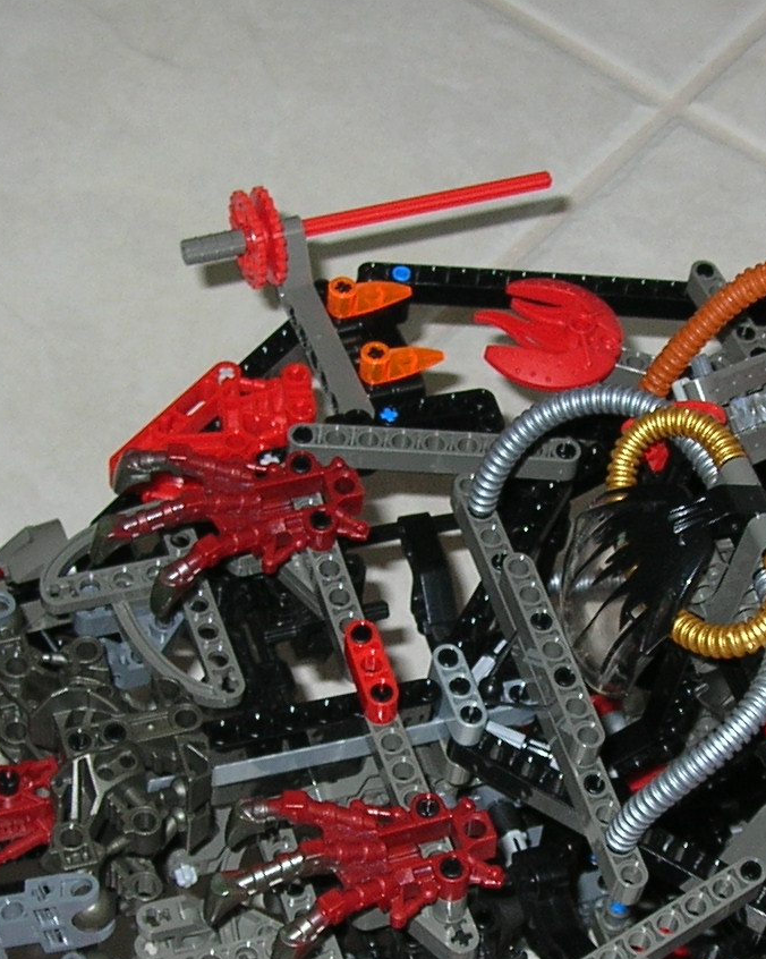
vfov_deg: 20.1
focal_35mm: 95
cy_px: 655
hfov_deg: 16.1
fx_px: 2694
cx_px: 556
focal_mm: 6
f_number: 2.7
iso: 50
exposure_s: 1/60.1
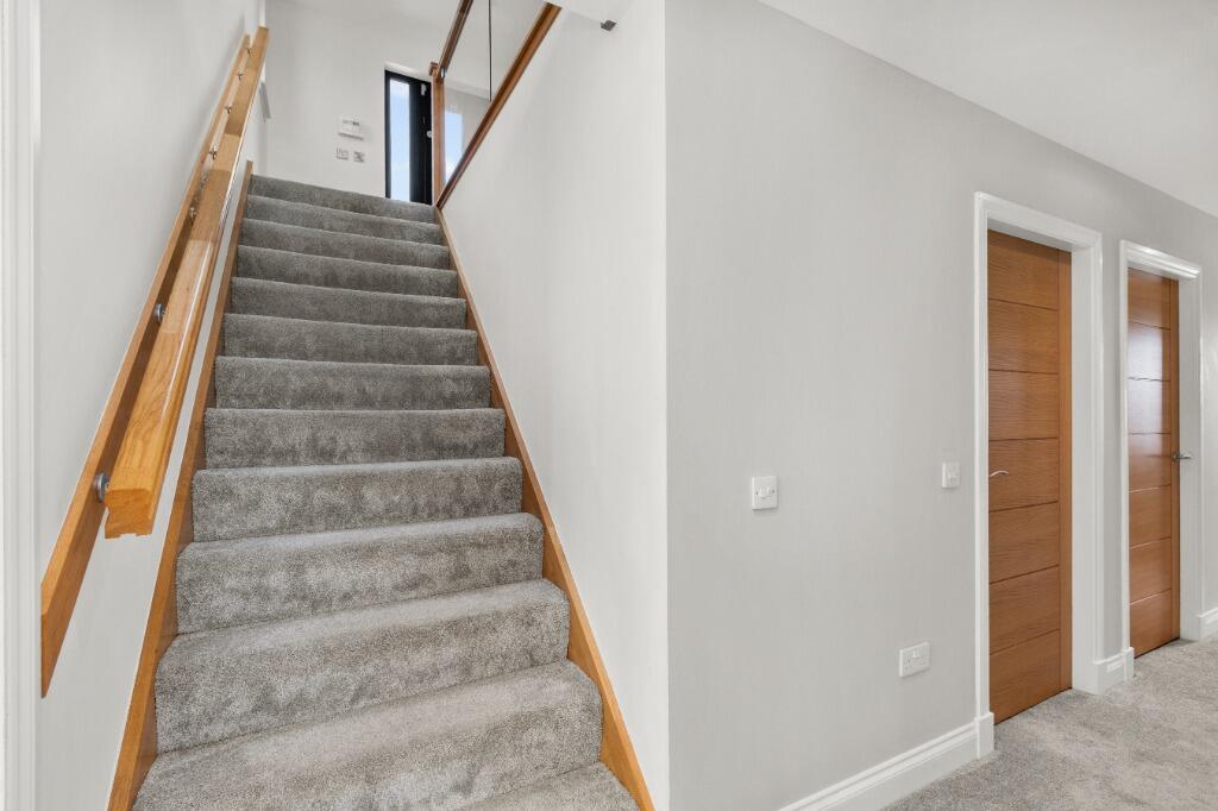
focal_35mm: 15
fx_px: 507
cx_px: 609
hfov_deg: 100.4
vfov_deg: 77.3
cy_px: 406
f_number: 9
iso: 160
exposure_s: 1/4
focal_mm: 10
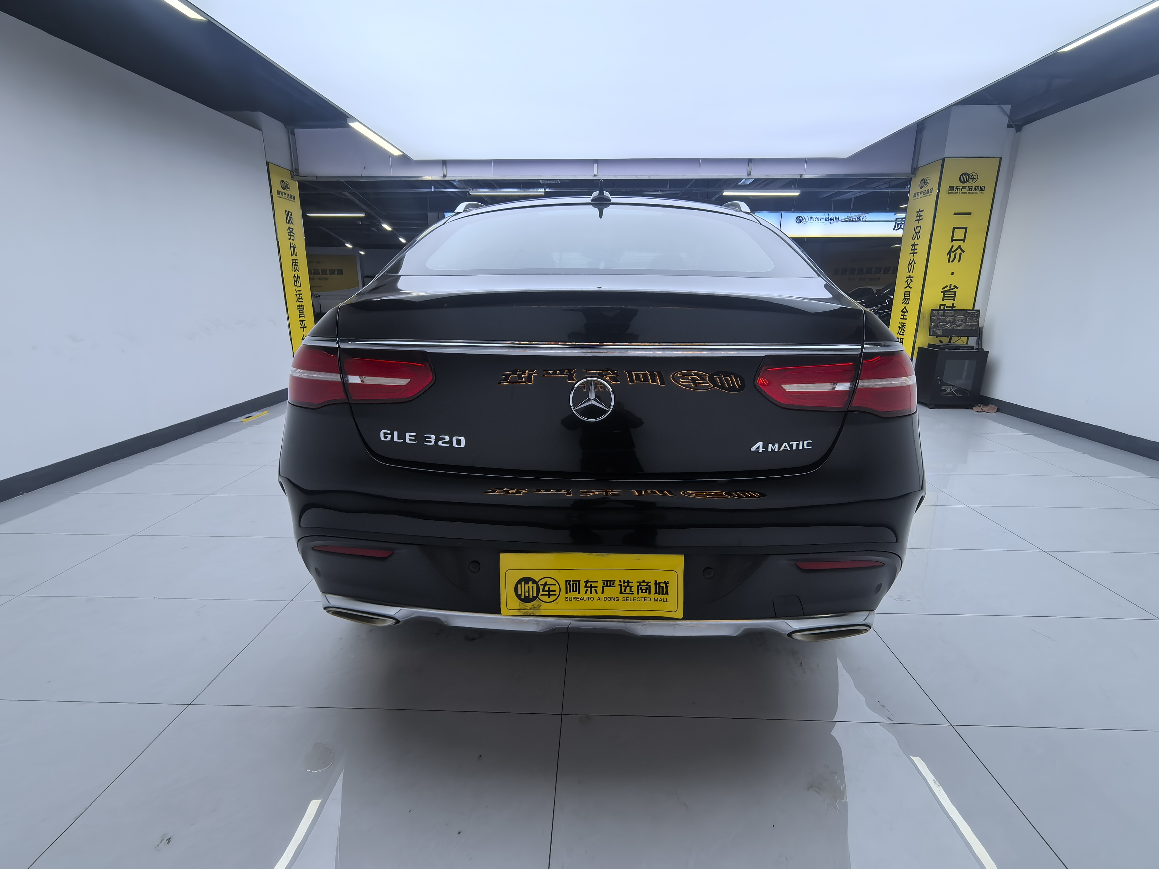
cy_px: 434
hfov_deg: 94.5
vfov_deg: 78.1
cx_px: 580
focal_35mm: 16
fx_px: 536
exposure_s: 1/100
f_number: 2.2
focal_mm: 1.95
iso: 80
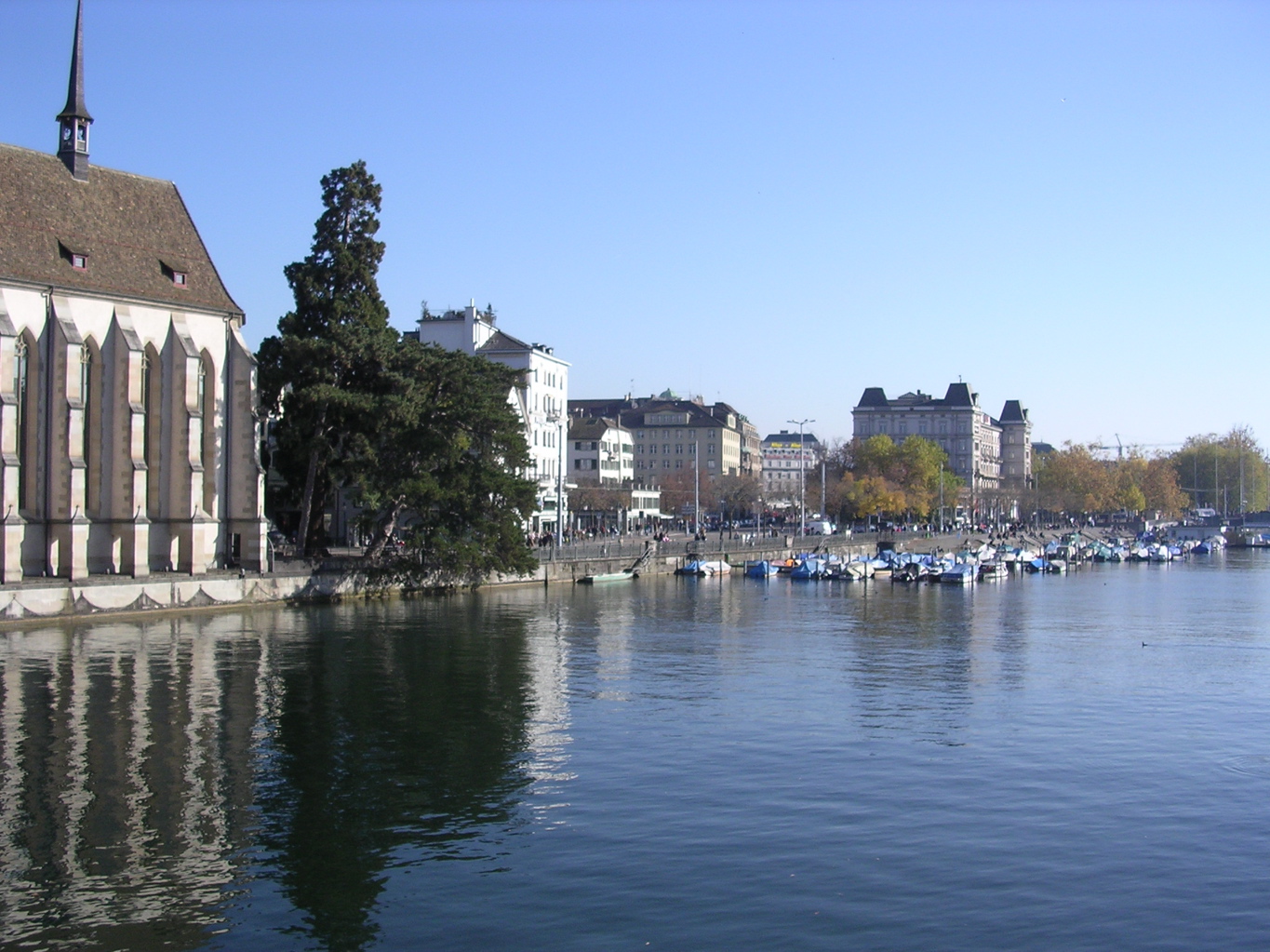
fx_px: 1394
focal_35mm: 38
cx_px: 635
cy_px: 476
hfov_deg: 49.0
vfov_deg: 37.7
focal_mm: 5.8
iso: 100
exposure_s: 1/767
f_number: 2.8
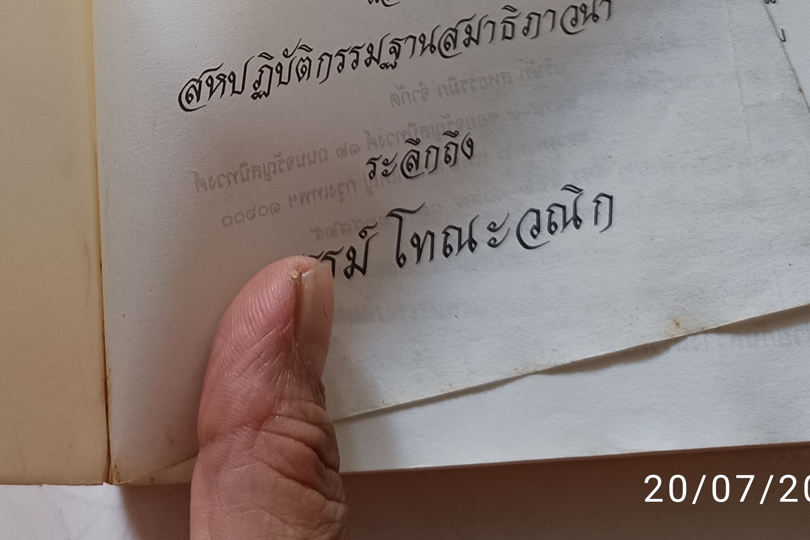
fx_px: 1327
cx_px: 113
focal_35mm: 59
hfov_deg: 32.6
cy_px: -156
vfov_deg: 21.0
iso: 306
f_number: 1.7
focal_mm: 5.31
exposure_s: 1/50
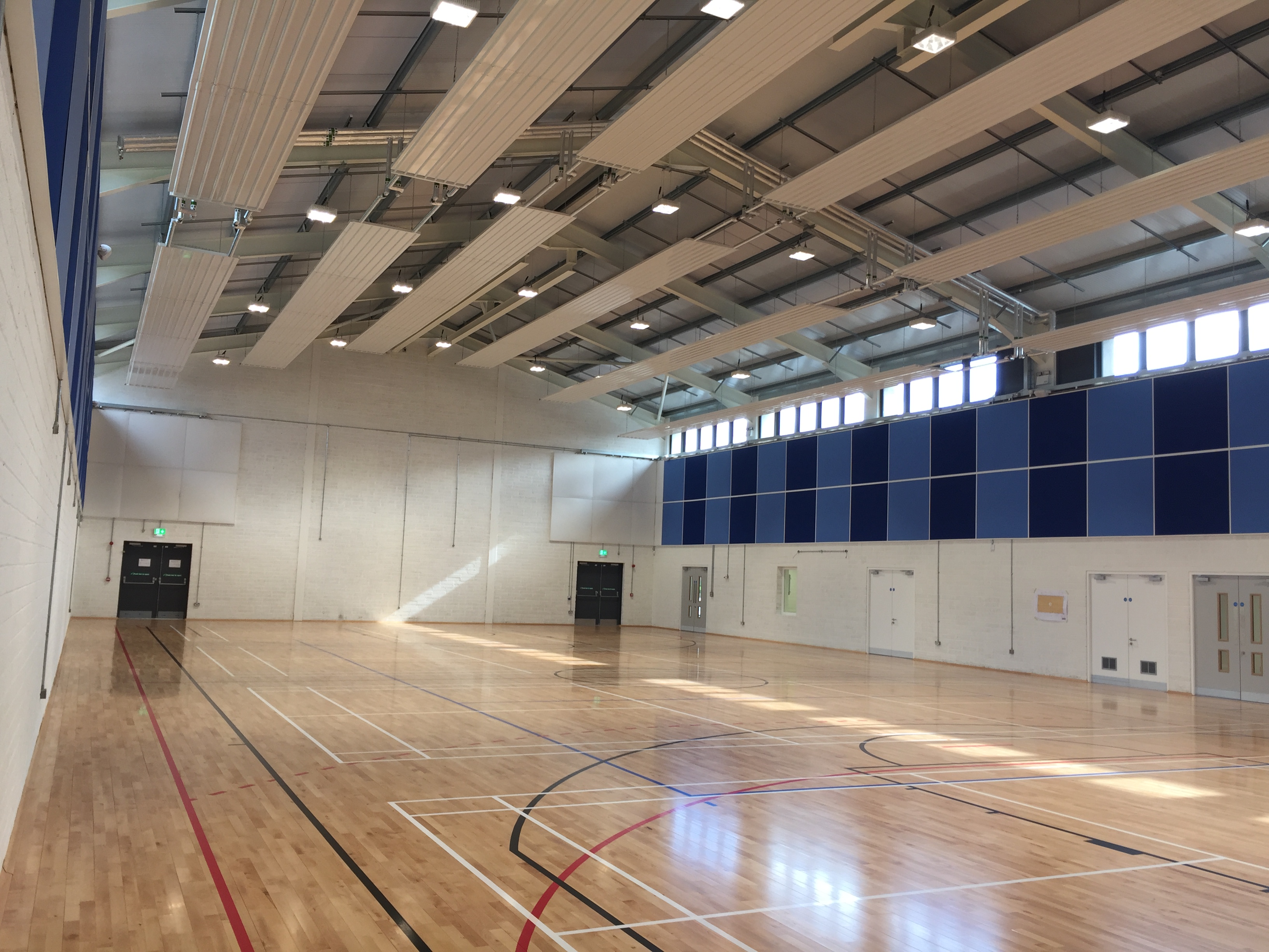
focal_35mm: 29
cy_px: 476
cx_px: 634
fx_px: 1063
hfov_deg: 61.7
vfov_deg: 48.2
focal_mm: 4.15
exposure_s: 1/50
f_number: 2.2
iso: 32
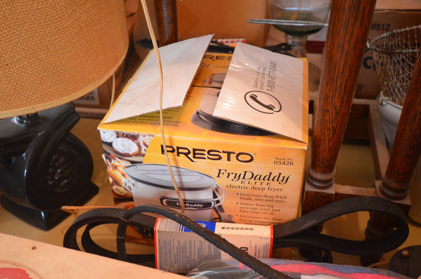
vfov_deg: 36.7
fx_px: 420
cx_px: 210
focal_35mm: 36
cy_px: 140
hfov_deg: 53.2
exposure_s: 1/60
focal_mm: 24
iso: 2000
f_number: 4.5
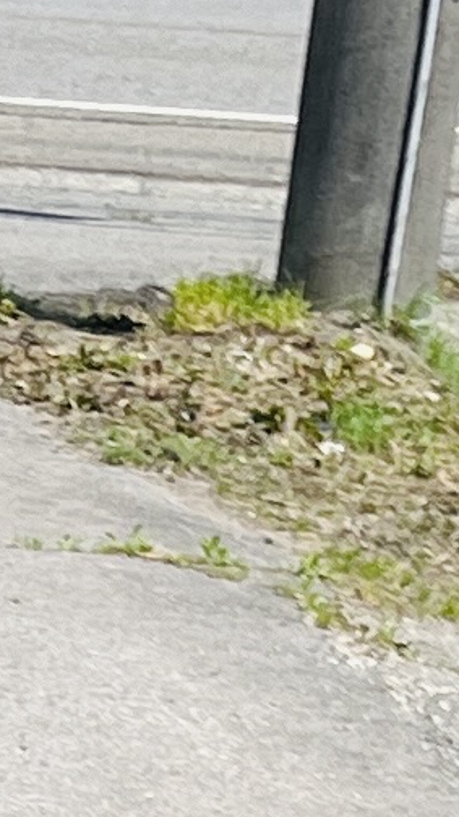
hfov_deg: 5.2
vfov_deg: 8.4
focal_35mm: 227
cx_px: -667
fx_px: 4911
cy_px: 2162
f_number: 1.6
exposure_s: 1/2967
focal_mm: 5.1
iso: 50
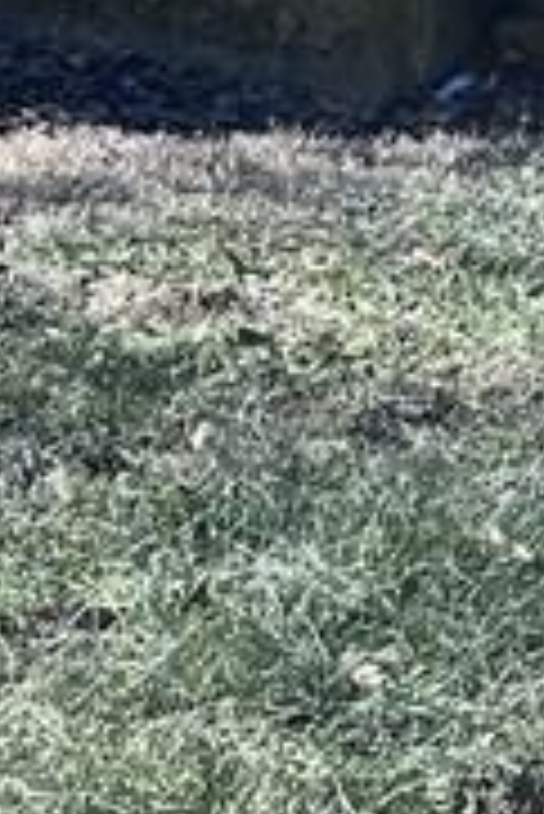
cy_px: -742
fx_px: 5995
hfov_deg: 5.2
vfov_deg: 7.5
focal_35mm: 265
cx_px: -265
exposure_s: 1/2976
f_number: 1.78
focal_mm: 6.86
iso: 64
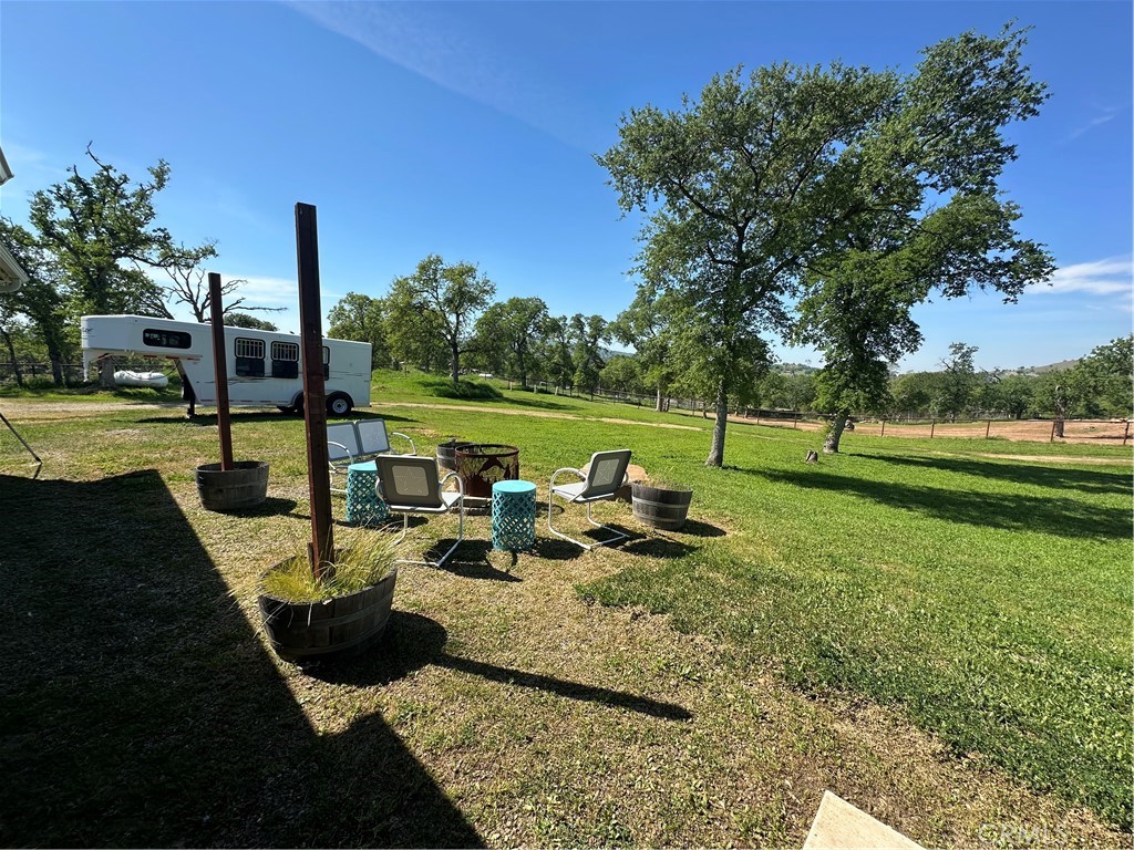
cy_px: 425
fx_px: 459
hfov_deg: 102.1
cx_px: 567
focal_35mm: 14
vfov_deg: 85.7
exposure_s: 1/1335
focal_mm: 2.22
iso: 40
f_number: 2.2
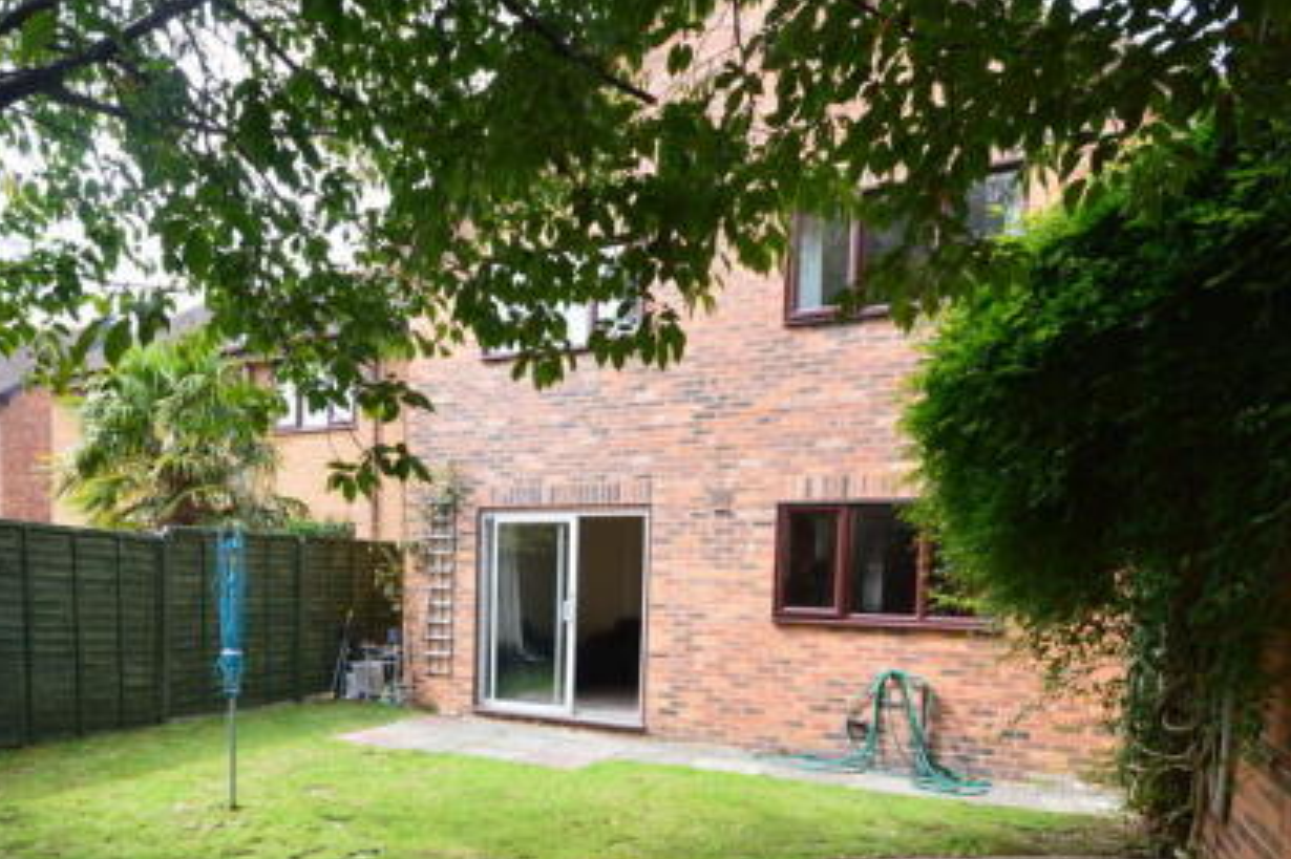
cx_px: 463
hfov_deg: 72.2
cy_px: 629
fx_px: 860
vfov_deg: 51.2
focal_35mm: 24
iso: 400
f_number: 9
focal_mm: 10
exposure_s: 1/160
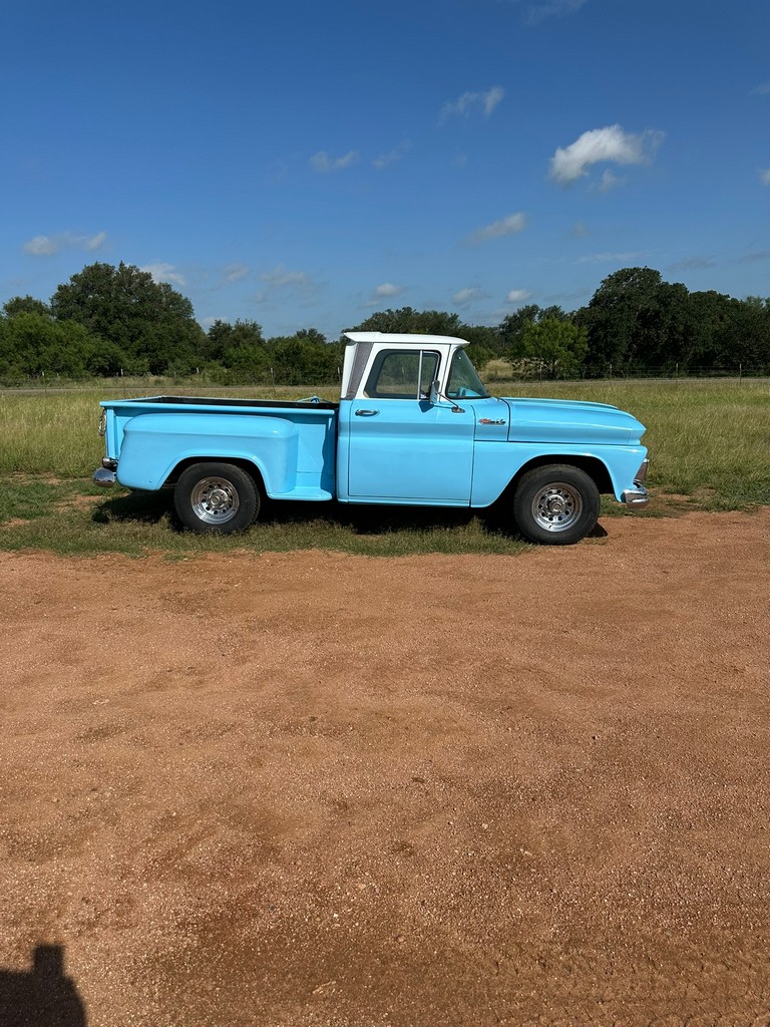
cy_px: 514
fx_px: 712
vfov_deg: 71.6
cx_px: 385
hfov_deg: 56.8
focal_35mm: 24
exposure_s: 1/6623
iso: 80
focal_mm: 6.86
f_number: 1.78
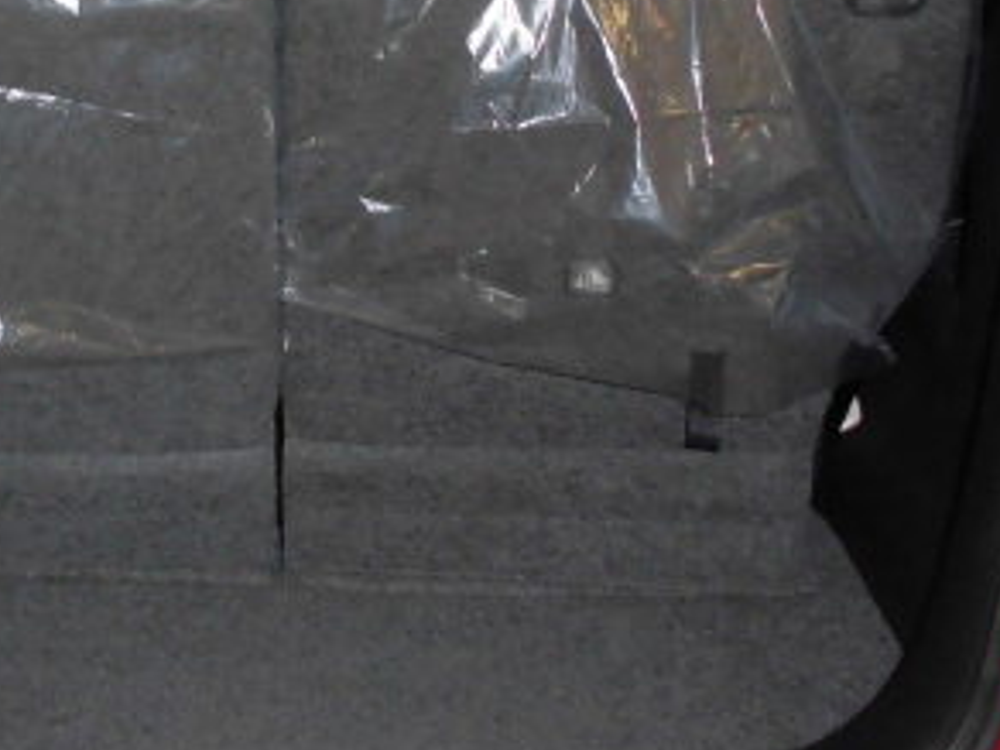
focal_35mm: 57
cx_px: 219
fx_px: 1647
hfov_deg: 33.0
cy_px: -55
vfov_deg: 24.1
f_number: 3.5
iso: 160
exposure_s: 1/60
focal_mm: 4.6
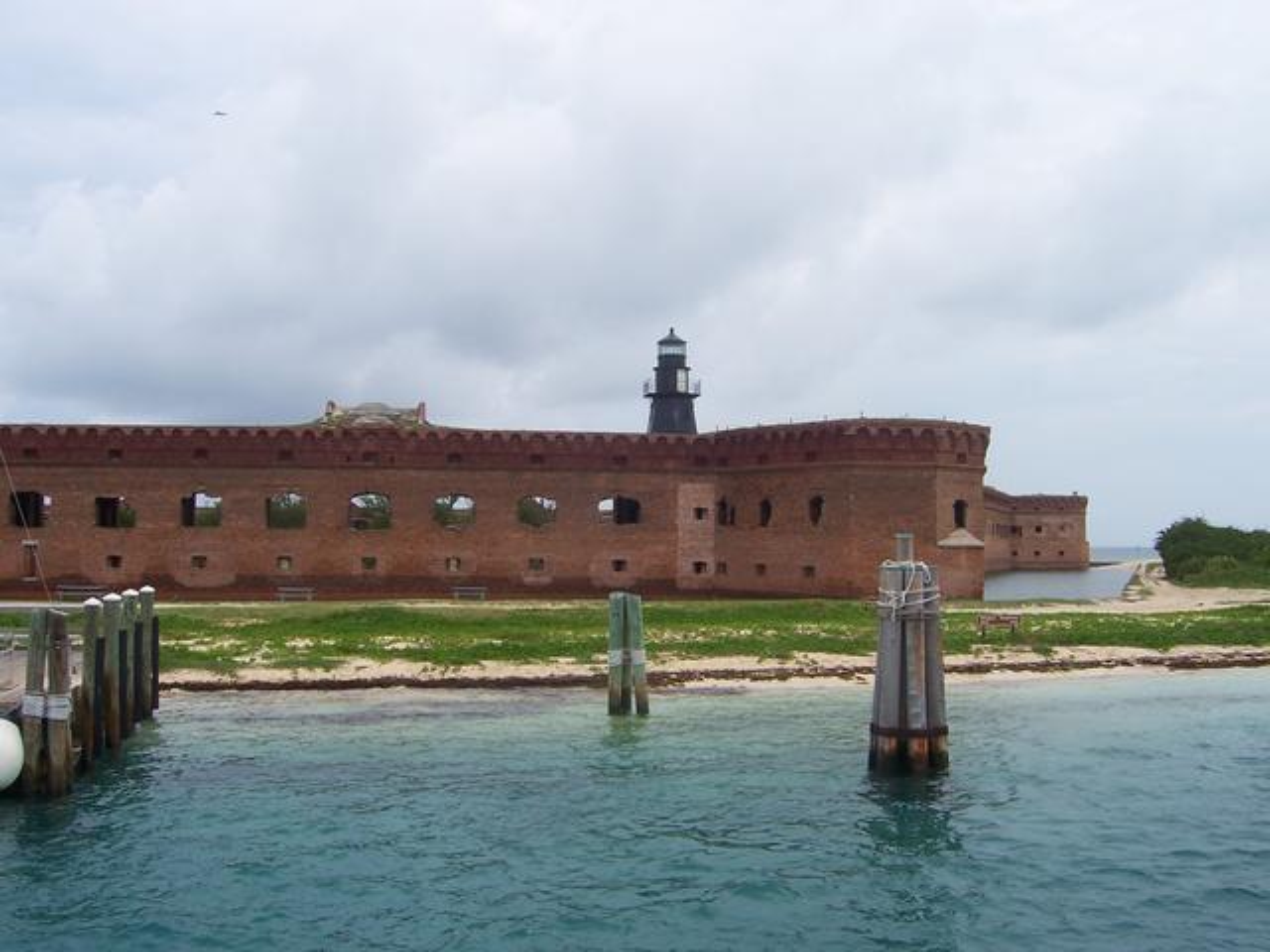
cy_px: 476
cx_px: 635
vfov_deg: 39.7
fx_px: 1321
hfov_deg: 51.4
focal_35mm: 36
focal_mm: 6
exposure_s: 1/500
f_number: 4.8
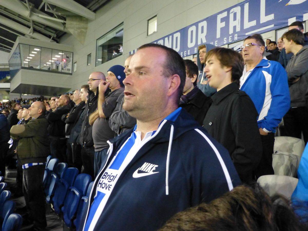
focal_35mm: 30
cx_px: 154
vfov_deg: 46.8
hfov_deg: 60.0
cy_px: 116
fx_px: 267
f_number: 3.6
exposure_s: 1/15
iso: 1000
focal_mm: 5.4
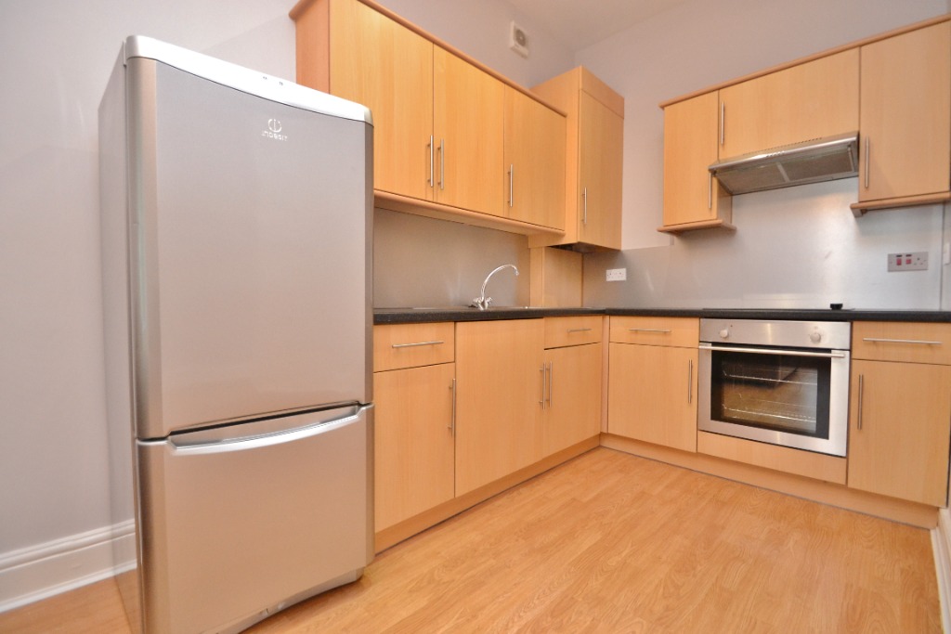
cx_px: 476
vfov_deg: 77.3
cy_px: 317
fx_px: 396
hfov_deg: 100.4
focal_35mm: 15
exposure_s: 1/60
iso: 1800
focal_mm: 10
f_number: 3.5
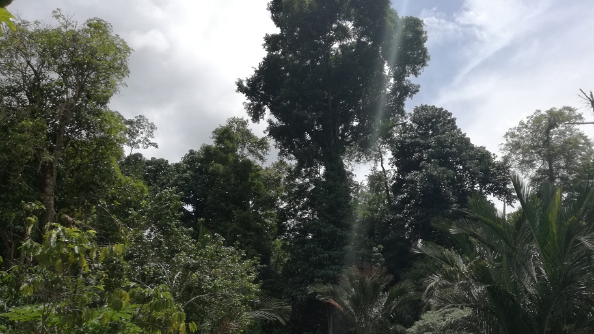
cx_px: 328
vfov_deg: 35.3
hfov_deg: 59.4
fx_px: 520
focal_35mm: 33
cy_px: 219
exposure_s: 1/2232
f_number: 2
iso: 50
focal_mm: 3.79
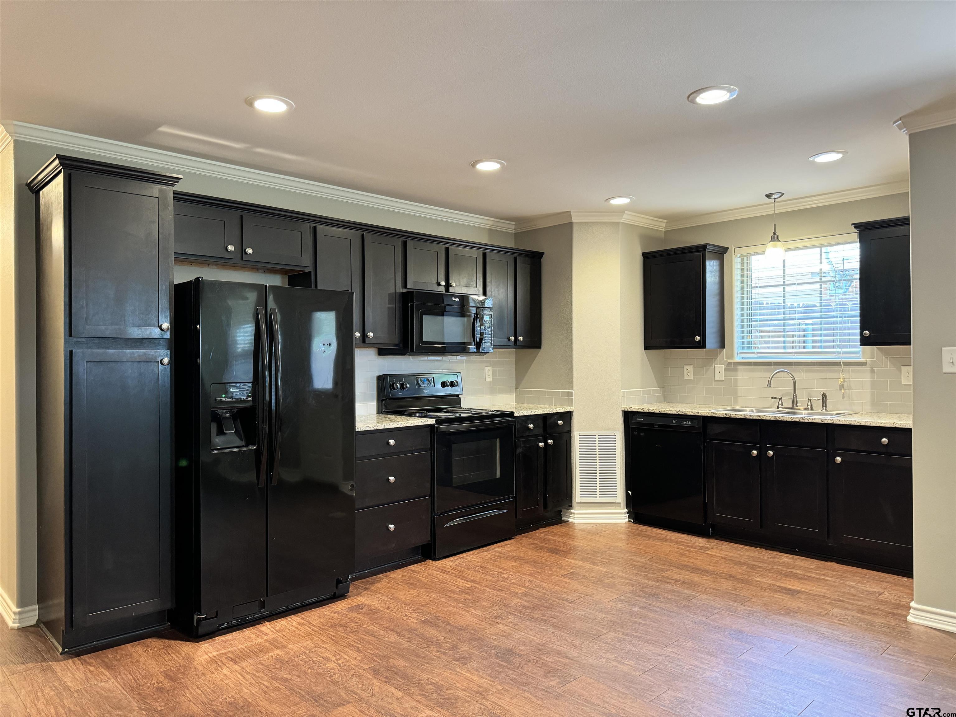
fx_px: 663
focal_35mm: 24
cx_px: 478
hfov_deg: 71.6
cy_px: 358
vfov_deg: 56.8
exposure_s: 1/60
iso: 400
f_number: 1.78
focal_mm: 6.76
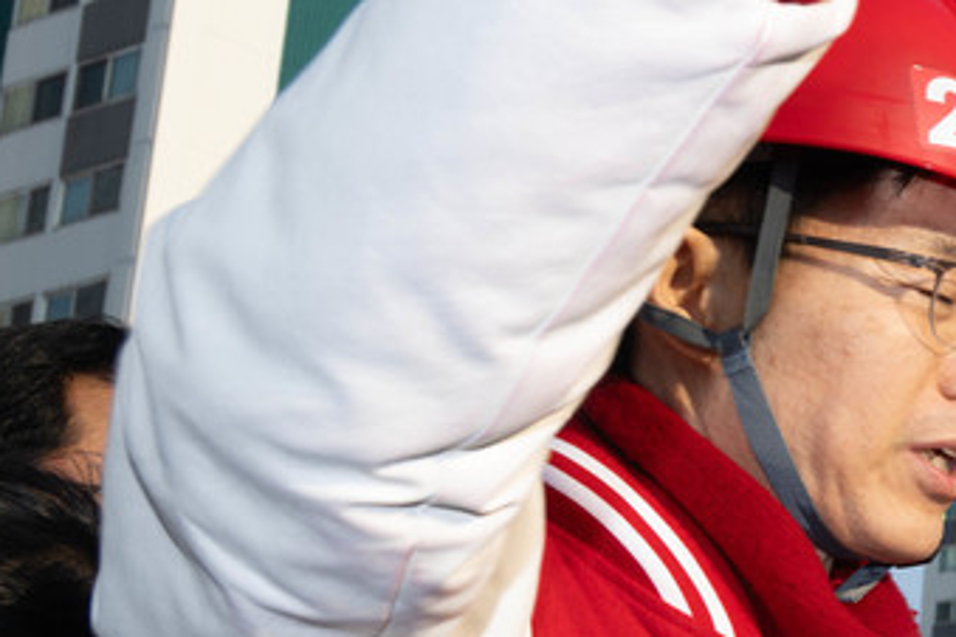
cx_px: 1963
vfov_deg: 13.6
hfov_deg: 15.8
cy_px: 658
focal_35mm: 99
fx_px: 2629
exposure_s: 1/125
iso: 40
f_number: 7.1
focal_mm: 24
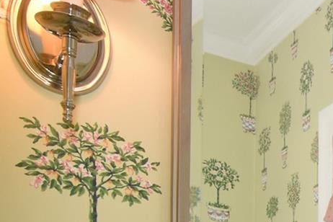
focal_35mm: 73
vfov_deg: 15.8
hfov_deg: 17.4
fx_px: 677
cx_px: 703
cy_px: 400
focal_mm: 11
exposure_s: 1/80
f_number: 8
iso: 640
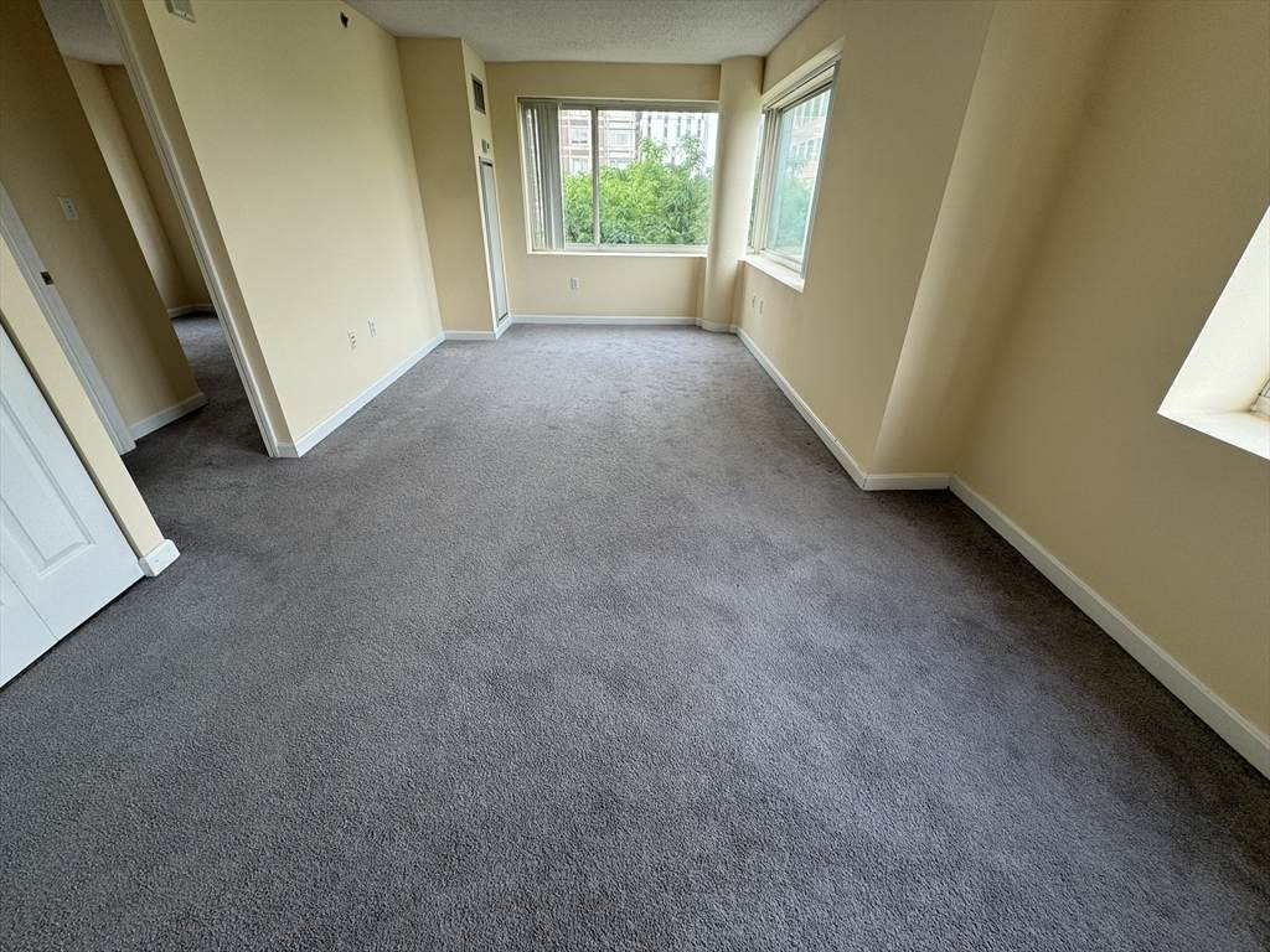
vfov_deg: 85.7
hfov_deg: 102.1
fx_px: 514
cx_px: 635
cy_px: 476
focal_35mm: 14
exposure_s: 1/99
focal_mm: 2.22
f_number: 2.2
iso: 40
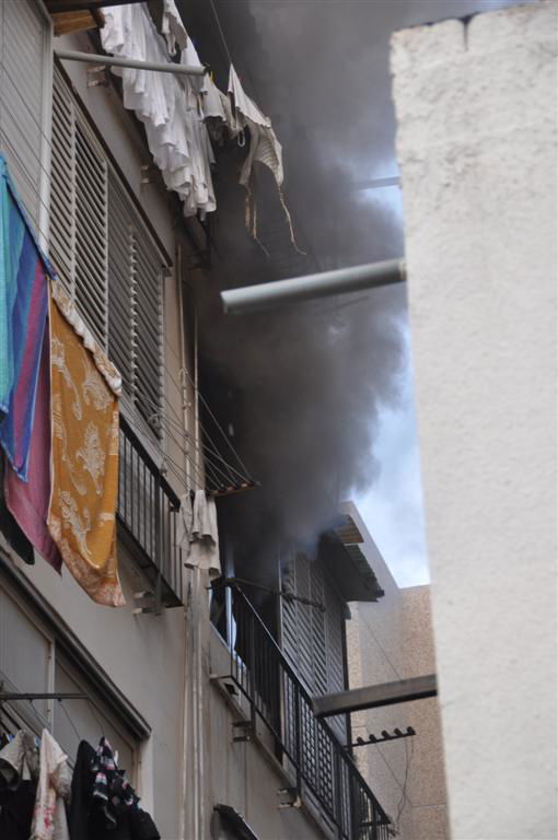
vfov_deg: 19.5
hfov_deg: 13.0
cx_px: 279
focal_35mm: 105
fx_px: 2448
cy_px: 420
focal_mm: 70
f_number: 5
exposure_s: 1/100
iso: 400
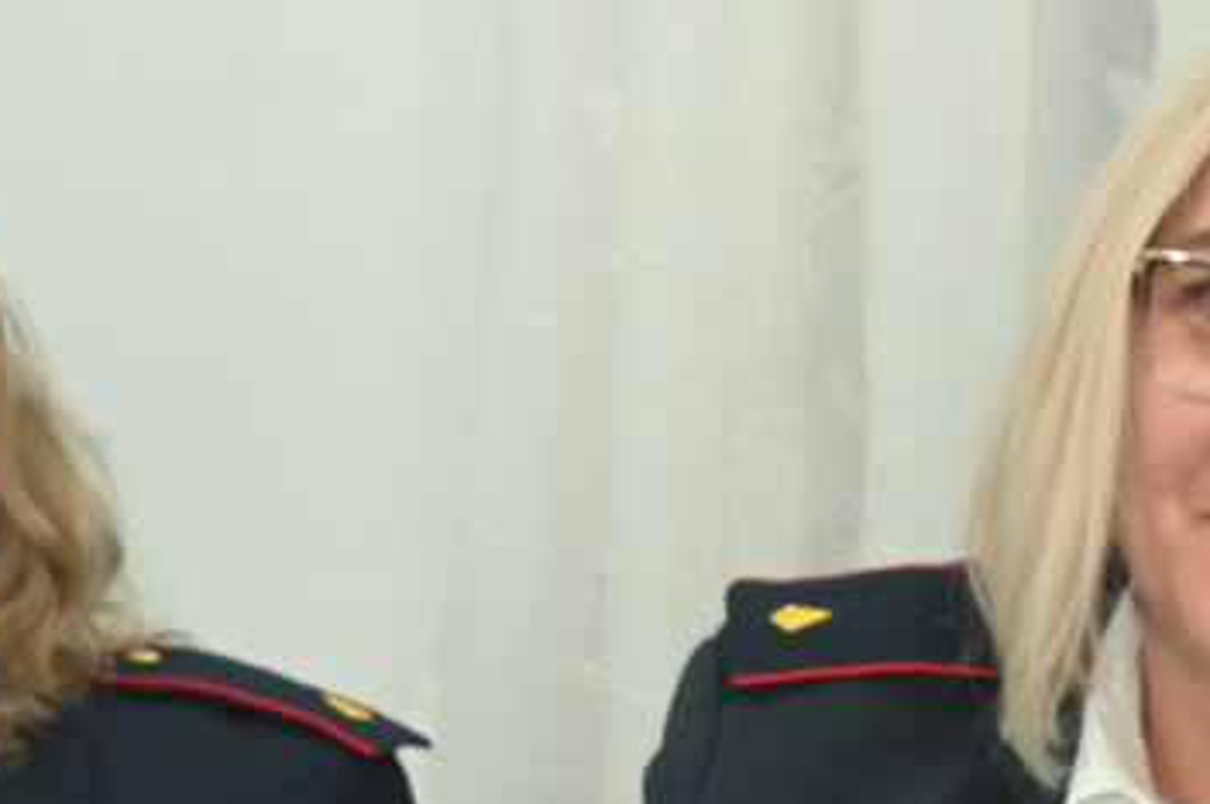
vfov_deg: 8.8
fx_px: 5171
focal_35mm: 154
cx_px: 667
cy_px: 1002
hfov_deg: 13.3
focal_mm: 53
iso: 2200
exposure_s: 1/60
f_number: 5.6
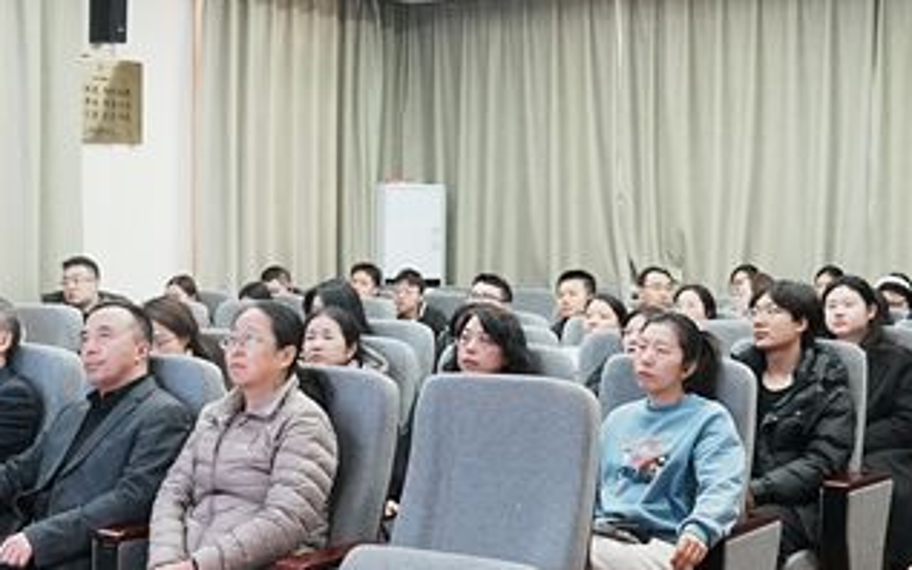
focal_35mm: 56
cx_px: 420
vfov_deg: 23.1
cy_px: 343
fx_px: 1392
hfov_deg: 36.3
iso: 8000
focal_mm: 29
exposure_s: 1/250
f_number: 5.6
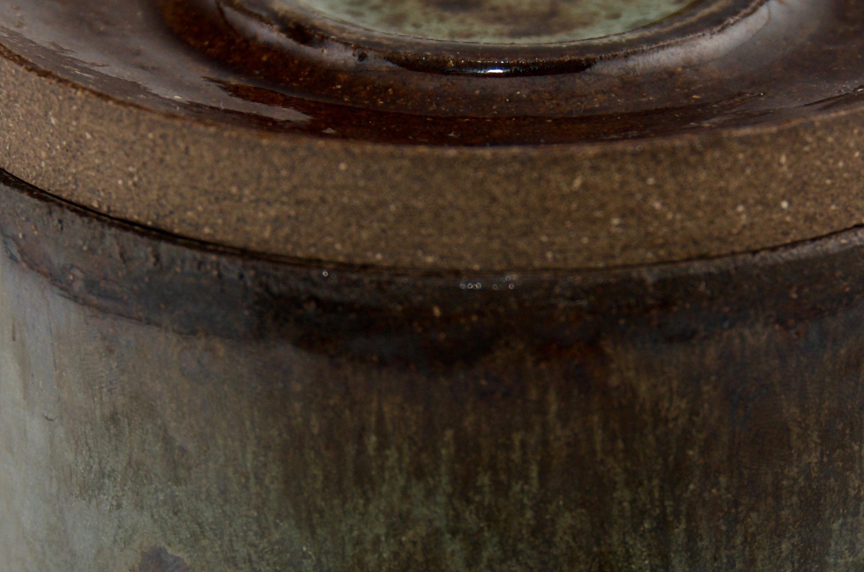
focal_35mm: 227
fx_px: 5441
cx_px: 500
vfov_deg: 6.0
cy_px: 313
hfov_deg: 9.1
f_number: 5
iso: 160
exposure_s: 1/250
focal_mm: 65
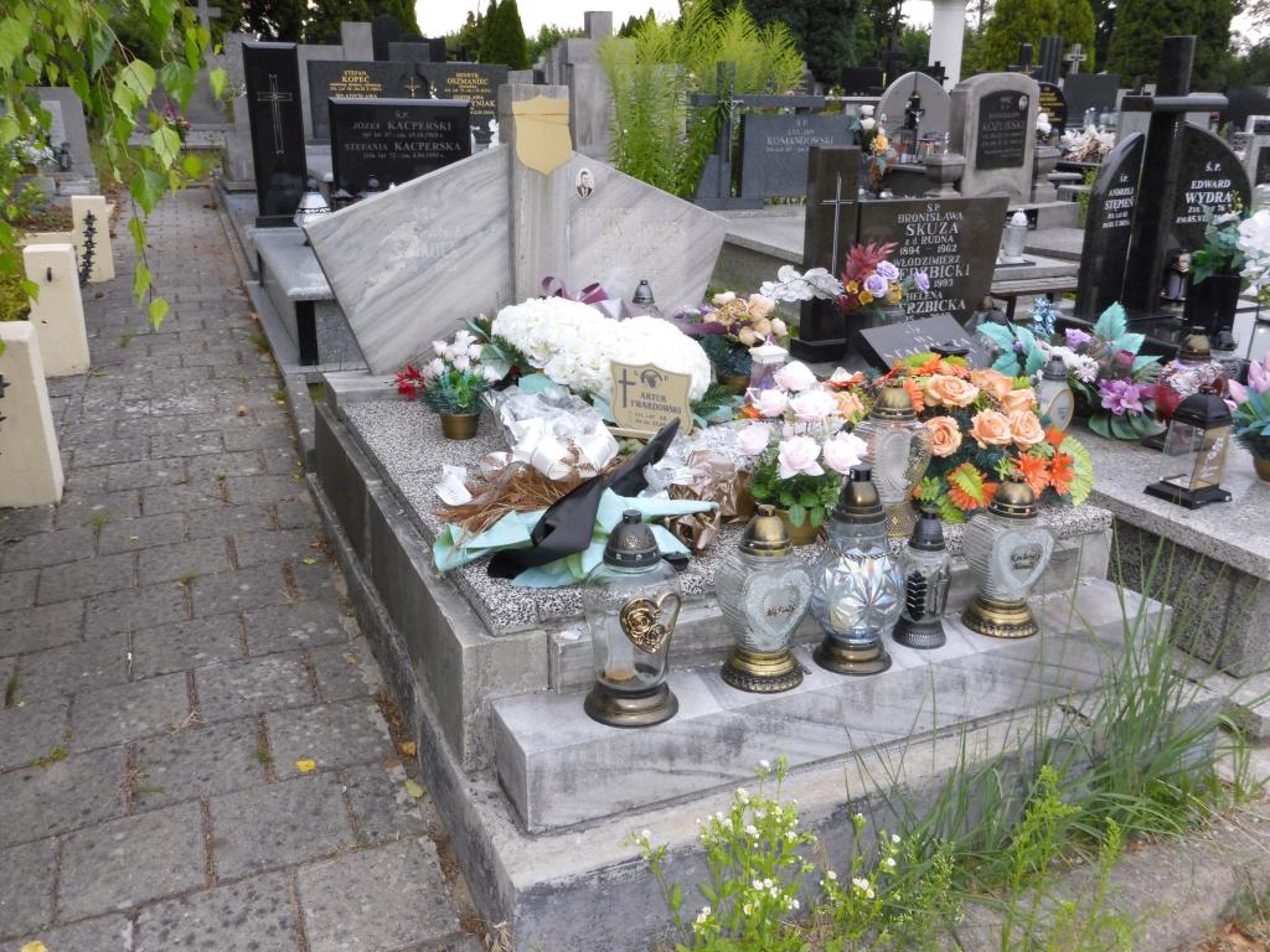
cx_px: 635
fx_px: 1027
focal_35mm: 28
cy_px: 476
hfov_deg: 63.4
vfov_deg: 49.7
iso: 320
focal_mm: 4.9
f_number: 3.3
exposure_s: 1/60
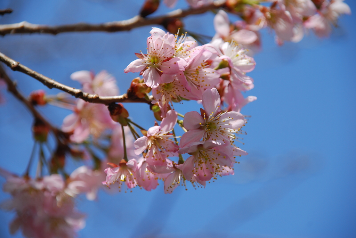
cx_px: 178
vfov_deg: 4.6
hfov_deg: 6.9
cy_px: 119
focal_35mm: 300
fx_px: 2970
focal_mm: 200
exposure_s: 1/320
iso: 100
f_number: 6.3
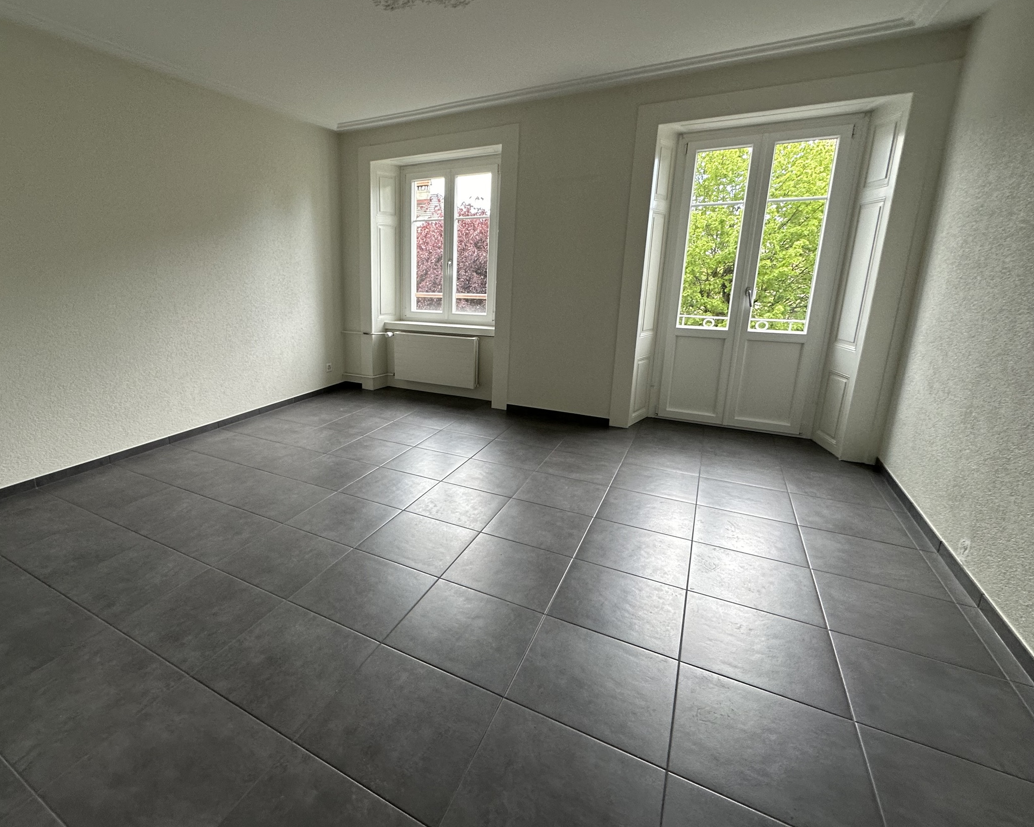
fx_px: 520
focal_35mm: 17
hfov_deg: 88.1
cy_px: 381
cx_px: 395
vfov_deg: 76.8
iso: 100
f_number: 2.2
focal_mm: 2.22
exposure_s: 1/100
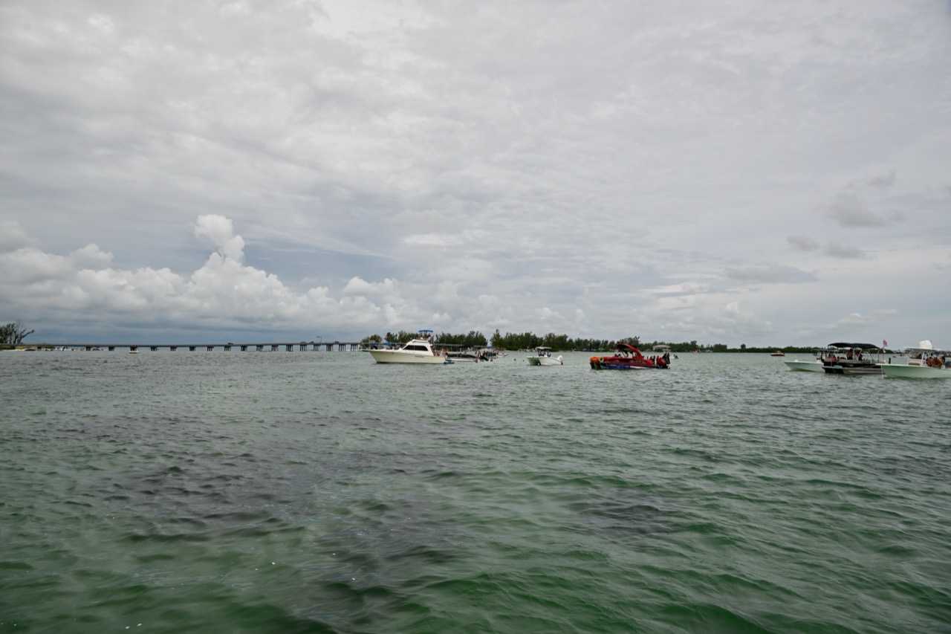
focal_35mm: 24
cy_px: 317
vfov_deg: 53.1
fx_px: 634
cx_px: 476
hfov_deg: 73.8
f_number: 7.1
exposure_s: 1/400
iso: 100
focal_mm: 24
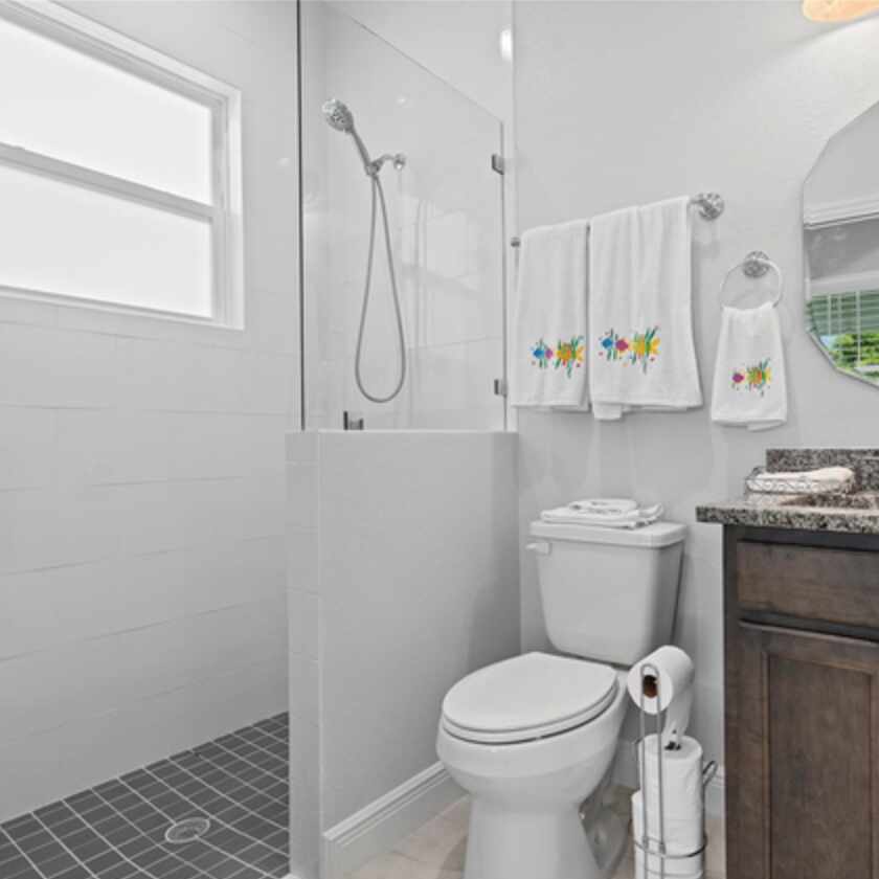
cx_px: 511
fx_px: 632
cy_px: 445
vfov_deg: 69.6
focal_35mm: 22
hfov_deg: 69.2
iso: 100
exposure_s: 1/4
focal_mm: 17
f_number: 8
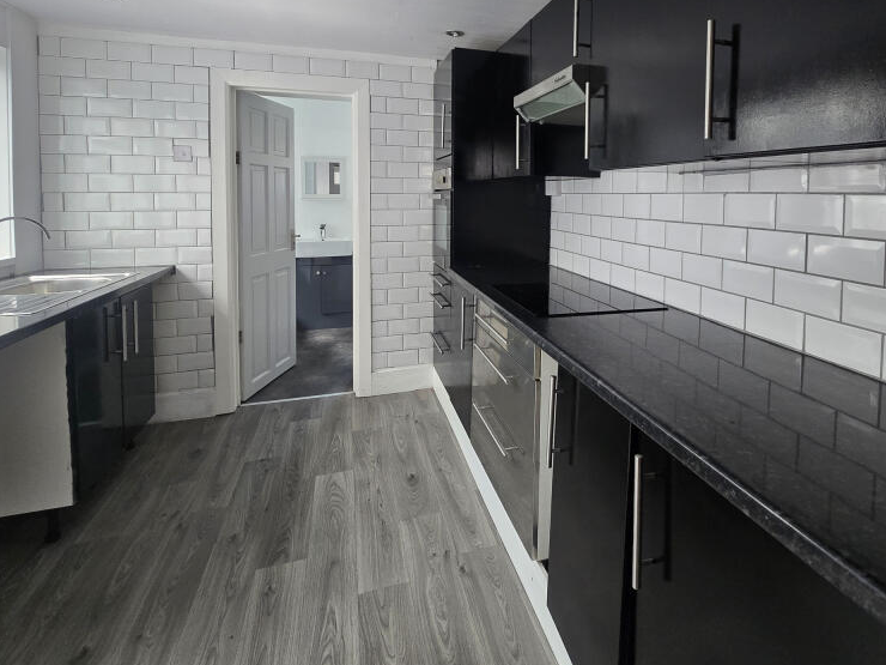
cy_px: 223
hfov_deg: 86.9
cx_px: 523
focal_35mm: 18
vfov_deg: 69.6
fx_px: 461
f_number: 2.2
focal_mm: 2.2
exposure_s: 1/50
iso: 250
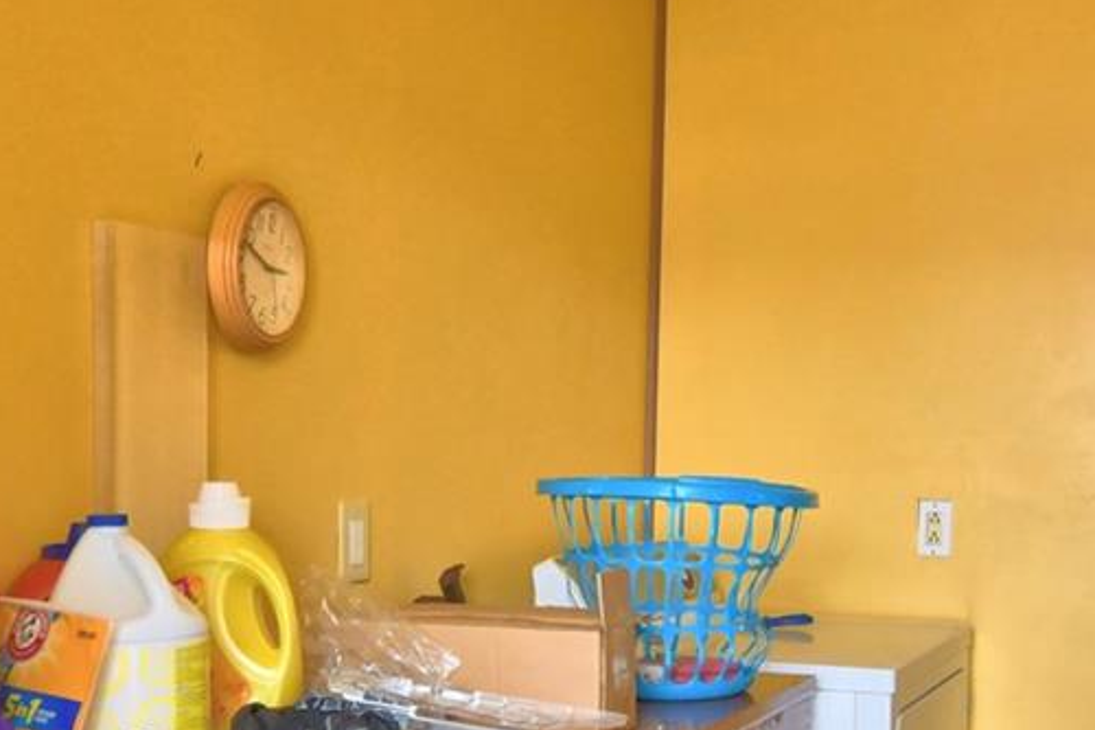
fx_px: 1459
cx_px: 679
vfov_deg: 27.7
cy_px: 537
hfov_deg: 40.9
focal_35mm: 48
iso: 400
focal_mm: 10
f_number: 4.5
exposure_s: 1/125
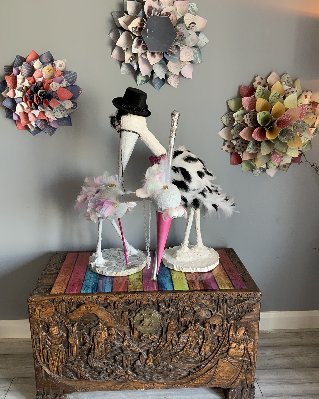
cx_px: 156
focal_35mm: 31
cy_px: 202
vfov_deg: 57.2
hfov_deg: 47.1
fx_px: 366
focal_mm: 3
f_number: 1.8
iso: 80
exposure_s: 1/50
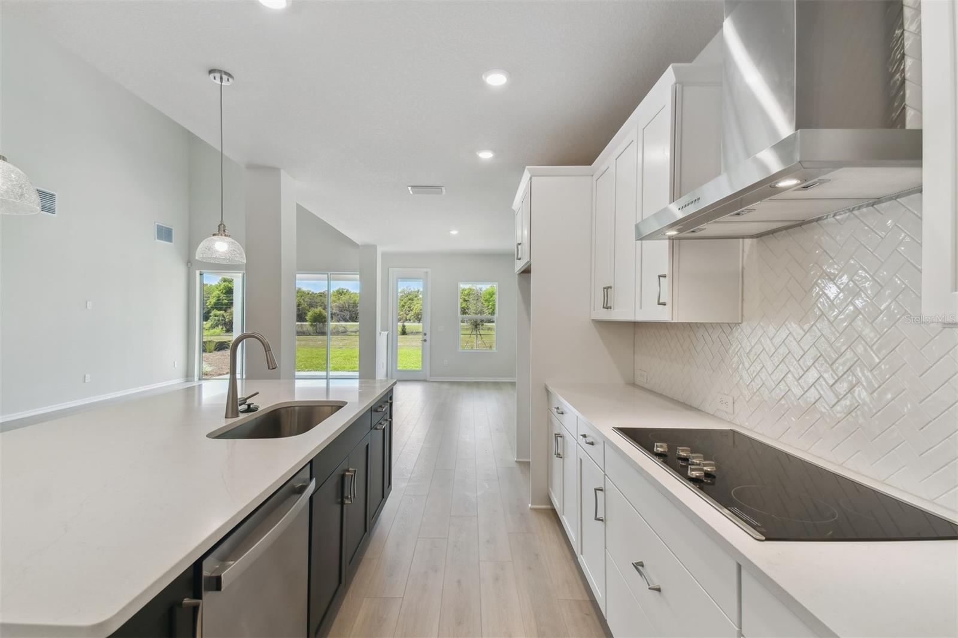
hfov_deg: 100.4
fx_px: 399
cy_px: 319
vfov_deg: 77.3
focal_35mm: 15
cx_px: 479
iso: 100
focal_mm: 10
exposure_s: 1/50
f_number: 7.1
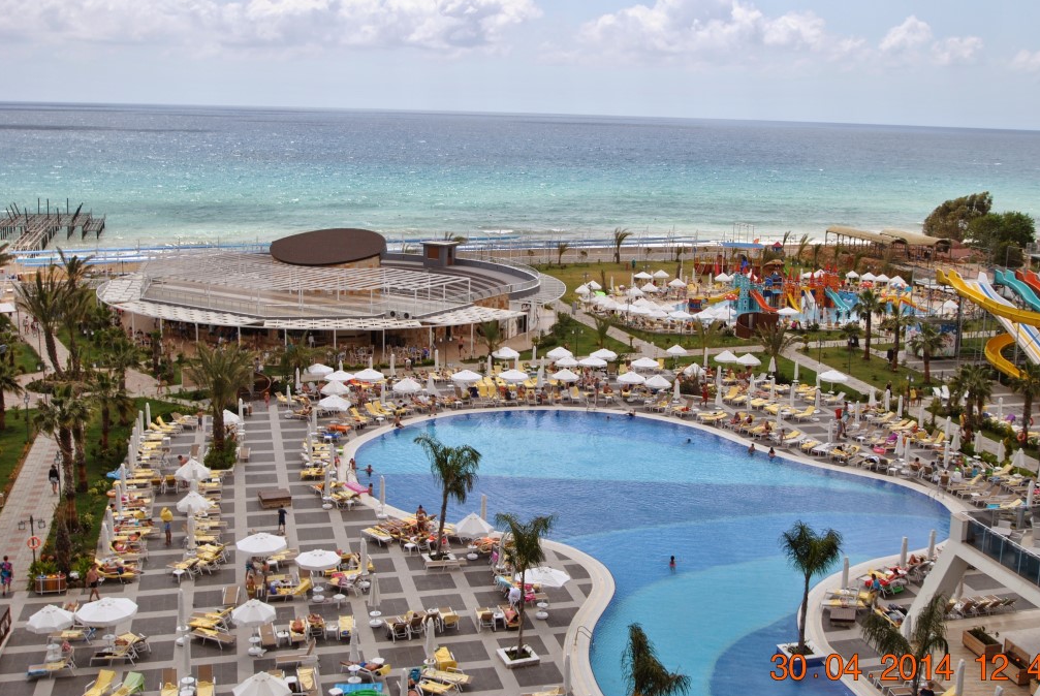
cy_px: 330
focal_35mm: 41
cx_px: 584
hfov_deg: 47.3
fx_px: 1186
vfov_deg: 32.7
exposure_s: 1/250
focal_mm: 24
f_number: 8
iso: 100
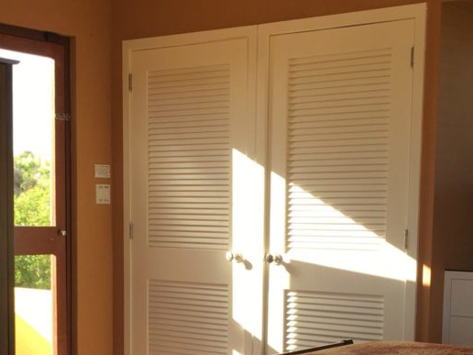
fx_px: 984
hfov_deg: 27.0
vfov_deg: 19.9
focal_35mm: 72
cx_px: 222
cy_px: 337
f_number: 2.2
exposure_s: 1/102
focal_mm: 4.15
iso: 25
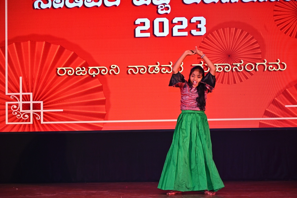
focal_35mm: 70
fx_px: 578
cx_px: 148
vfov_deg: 19.5
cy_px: 99
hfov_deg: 28.8
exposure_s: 1/250
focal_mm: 70
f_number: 4
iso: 1250
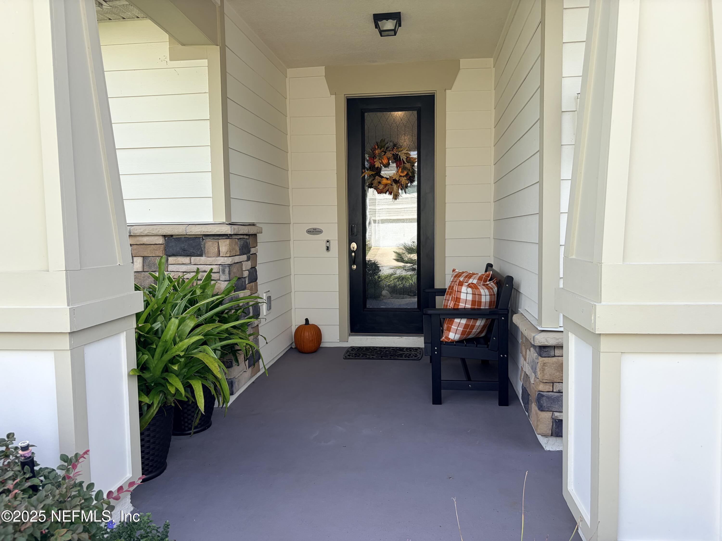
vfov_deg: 53.1
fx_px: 542
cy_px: 270
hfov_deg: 67.3
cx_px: 361
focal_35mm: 26
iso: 50
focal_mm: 5.96
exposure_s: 1/907
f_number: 1.6
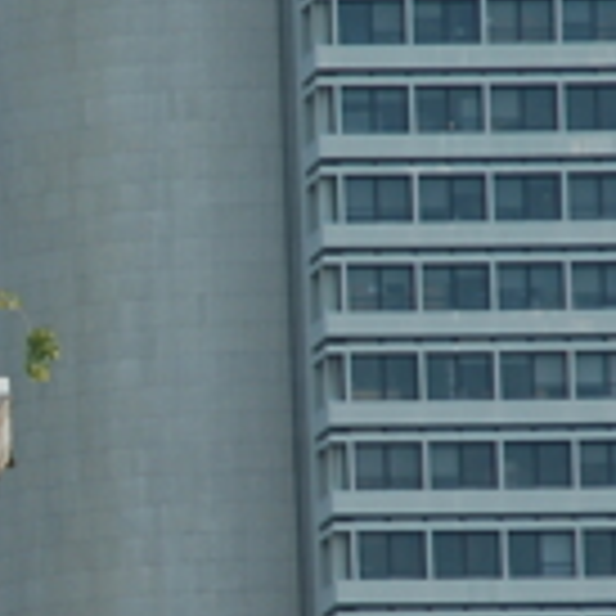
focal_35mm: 898
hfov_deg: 2.0
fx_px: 18074
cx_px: -252
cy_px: 369
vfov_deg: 2.0
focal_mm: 175
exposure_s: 1/100
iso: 200
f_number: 6.3
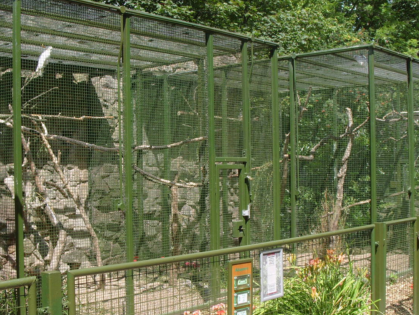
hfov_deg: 37.5
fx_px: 617
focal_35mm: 51
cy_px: 167
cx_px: 200
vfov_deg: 28.6
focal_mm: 7.8
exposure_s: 1/180
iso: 80
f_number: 4.8
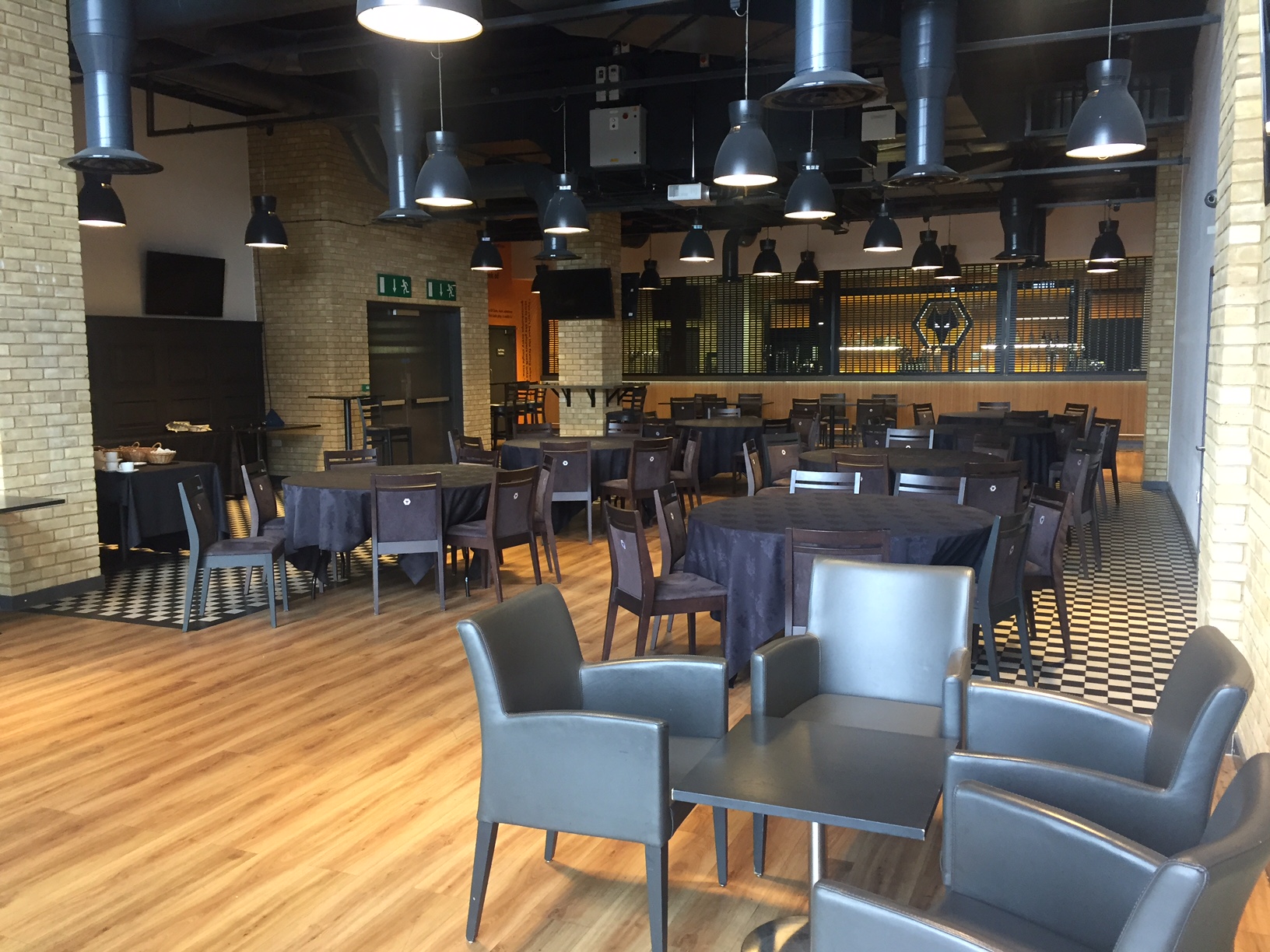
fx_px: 1064
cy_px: 476
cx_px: 635
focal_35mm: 29
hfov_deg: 61.7
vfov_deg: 48.2
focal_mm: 4.15
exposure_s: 1/33
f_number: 2.2
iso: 160
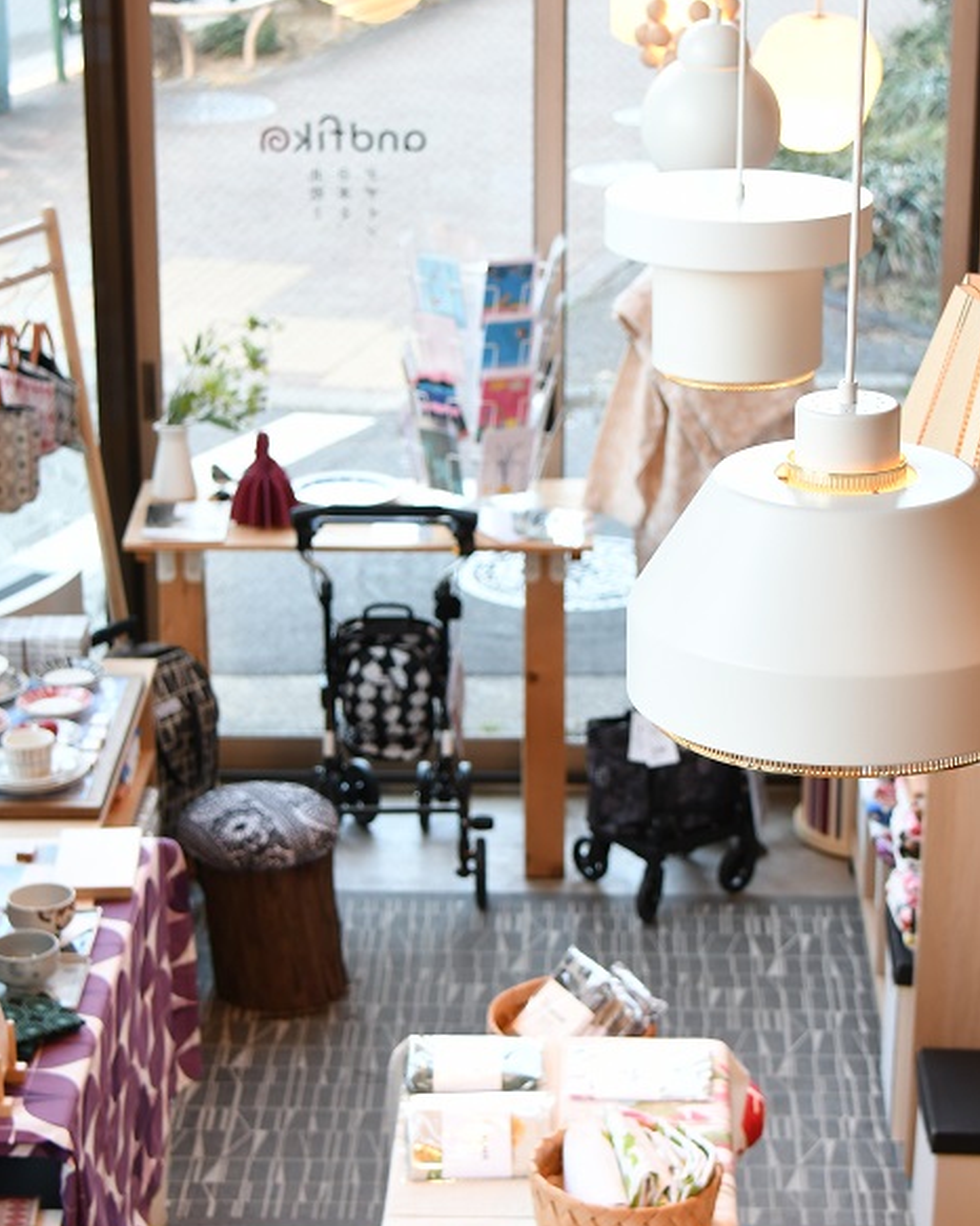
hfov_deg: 17.6
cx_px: 576
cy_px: 585
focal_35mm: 87
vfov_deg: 22.0
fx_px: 3156
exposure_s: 1/60
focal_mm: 40
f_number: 5
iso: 500
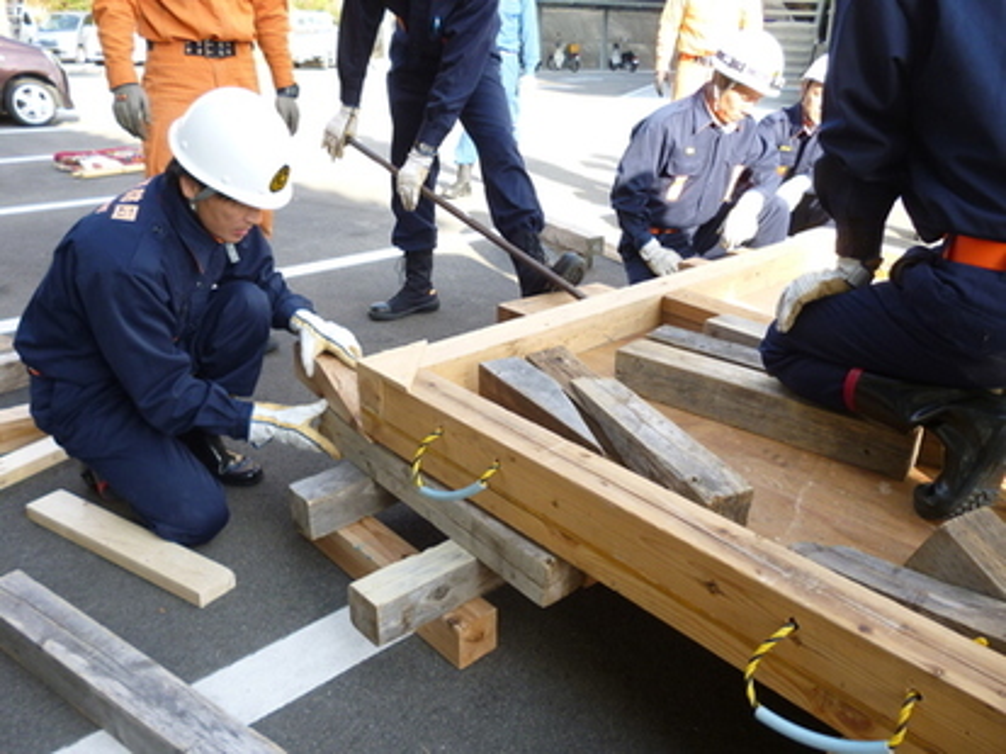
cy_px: 377
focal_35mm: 28
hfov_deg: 63.5
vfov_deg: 49.7
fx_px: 813
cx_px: 503
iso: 100
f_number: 3.1
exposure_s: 1/100
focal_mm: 5
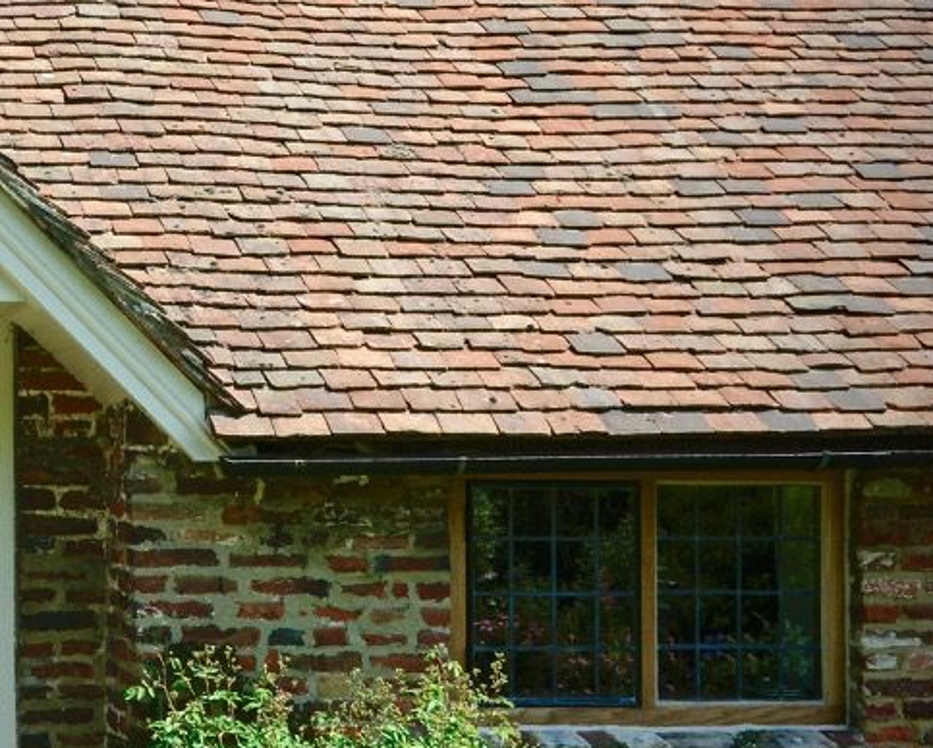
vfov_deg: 20.9
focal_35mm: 73
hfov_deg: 23.5
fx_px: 2017
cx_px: -219
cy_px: 266
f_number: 8
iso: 320
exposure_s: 1/1000
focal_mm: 31
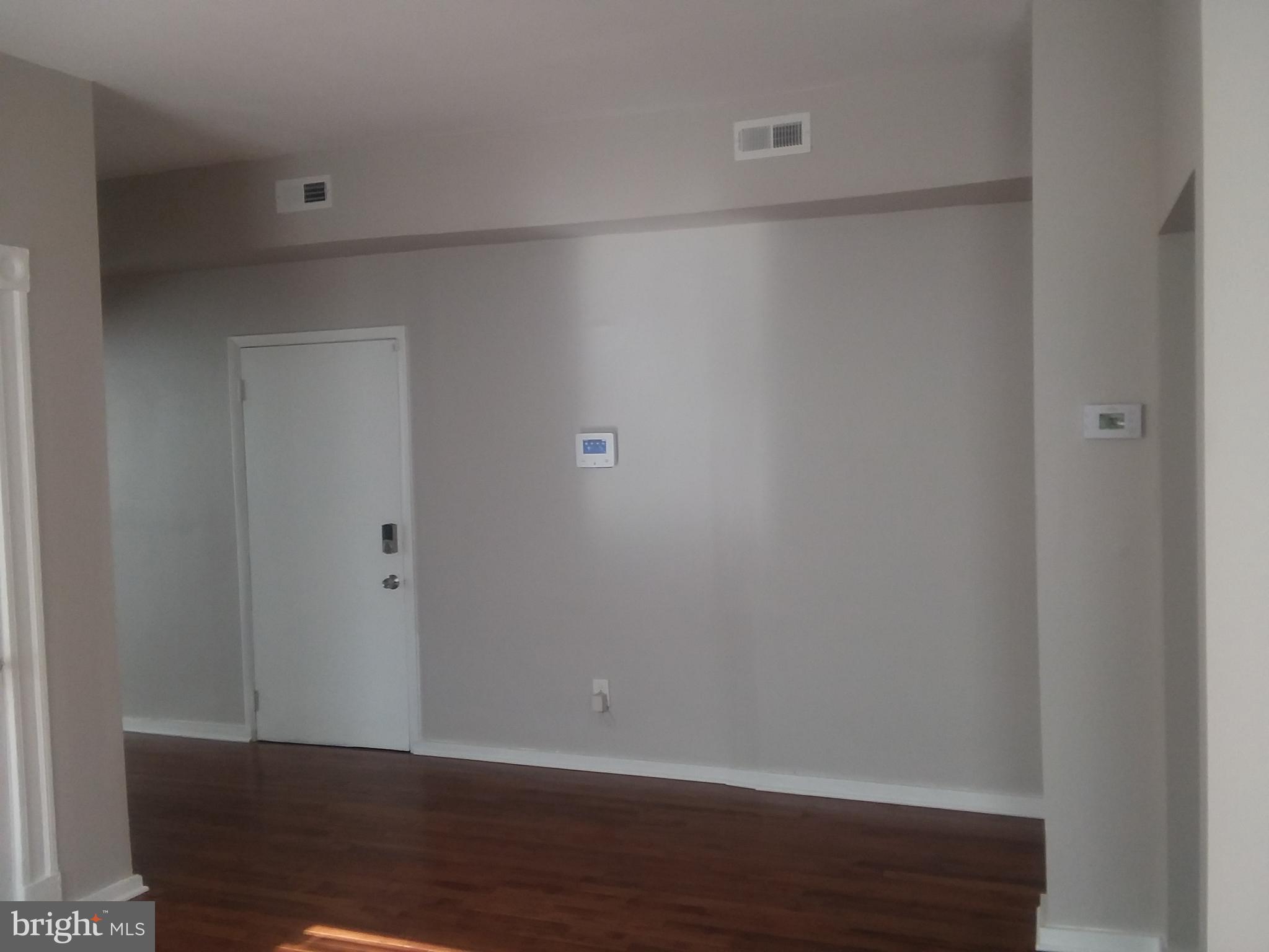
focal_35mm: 29
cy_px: 476
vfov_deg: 48.2
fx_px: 1063
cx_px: 634
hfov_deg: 61.7
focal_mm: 2.47
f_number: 1.9
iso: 40
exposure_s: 1/40
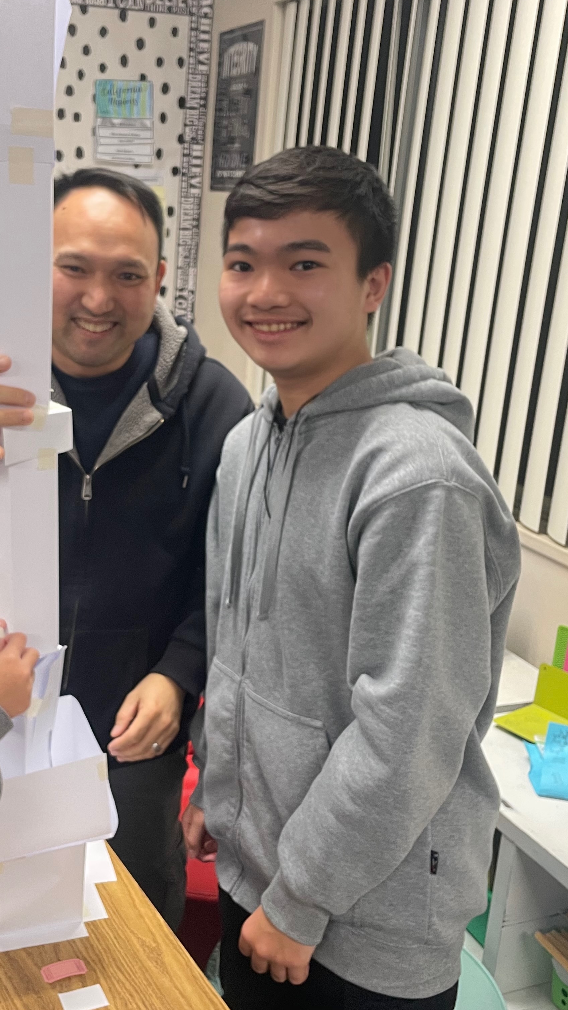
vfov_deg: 52.8
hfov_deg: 30.5
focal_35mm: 38
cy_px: 503
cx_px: 118
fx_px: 1017
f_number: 1.6
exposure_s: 1/60
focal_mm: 4.2
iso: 125
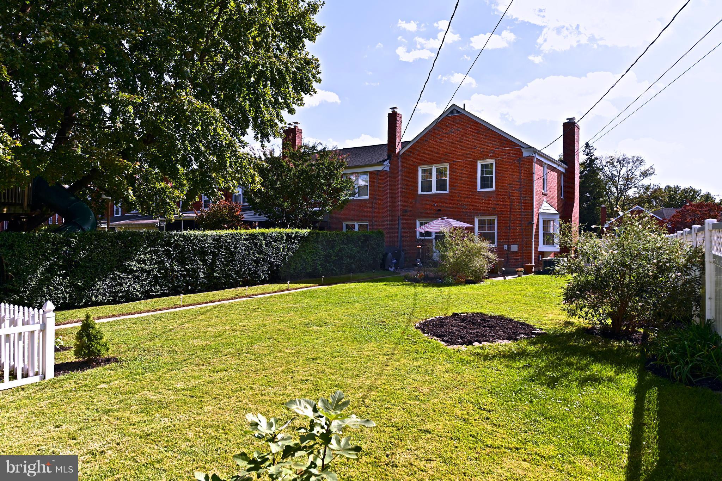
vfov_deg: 53.1
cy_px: 240
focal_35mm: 24
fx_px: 481
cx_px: 361
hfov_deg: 73.7
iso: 160
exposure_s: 1/400
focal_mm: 24
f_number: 7.1
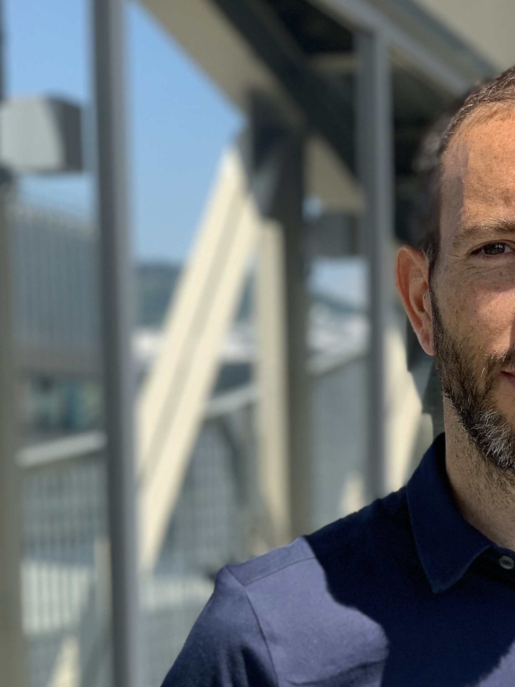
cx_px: 504
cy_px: 651
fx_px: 2182
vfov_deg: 17.5
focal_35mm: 110
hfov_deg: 13.3
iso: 16
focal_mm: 6
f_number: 2.4
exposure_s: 1/539
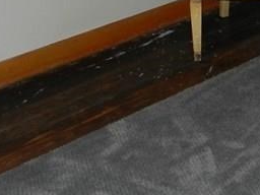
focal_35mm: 100
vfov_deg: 13.7
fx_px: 751
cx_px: 234
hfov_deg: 19.3
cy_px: -122
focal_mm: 4.5
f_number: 3.5
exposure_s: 1/30
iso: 320
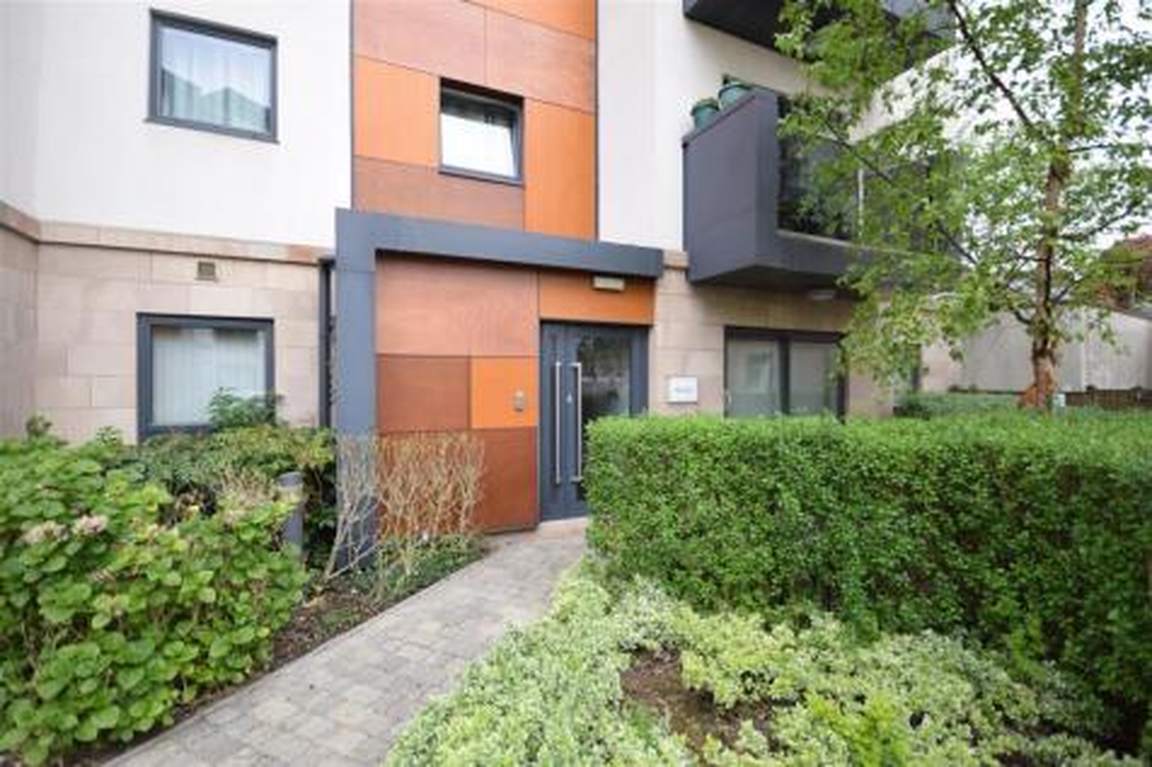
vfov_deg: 77.3
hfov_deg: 100.4
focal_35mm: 15
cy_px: 384
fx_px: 480
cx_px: 576
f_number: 5
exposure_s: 1/100
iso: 400
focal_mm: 10
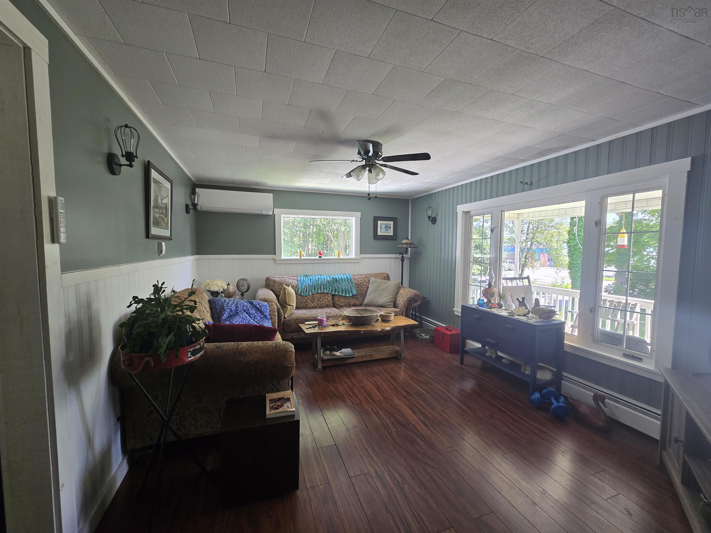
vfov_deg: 89.9
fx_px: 267
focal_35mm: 13
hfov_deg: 106.2
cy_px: 266
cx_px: 356
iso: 160
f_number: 2.2
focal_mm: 2.2
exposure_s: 1/60
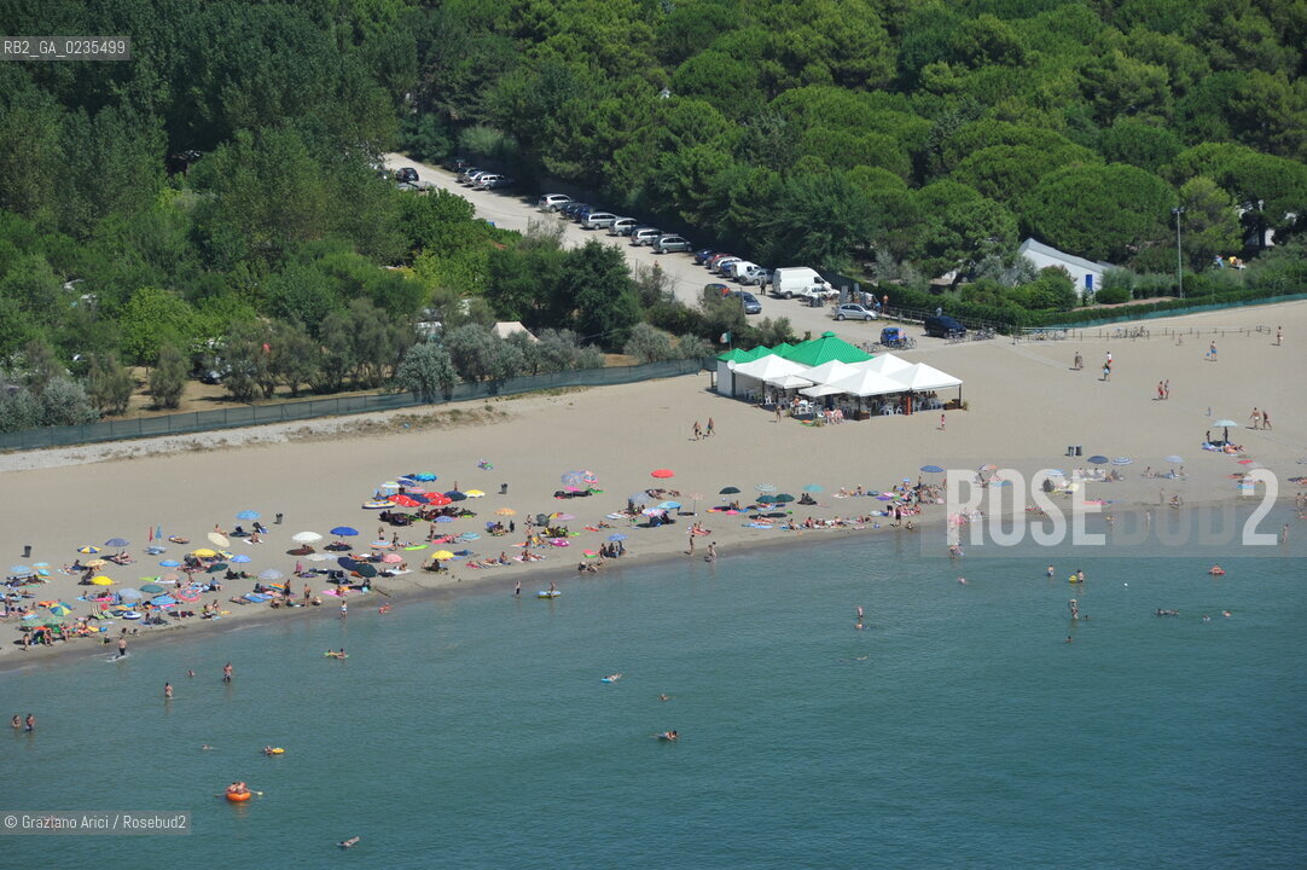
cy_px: 435
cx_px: 654
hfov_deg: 10.3
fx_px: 7256
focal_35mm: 200
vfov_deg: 6.9
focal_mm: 200
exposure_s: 1/1250
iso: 400
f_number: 9
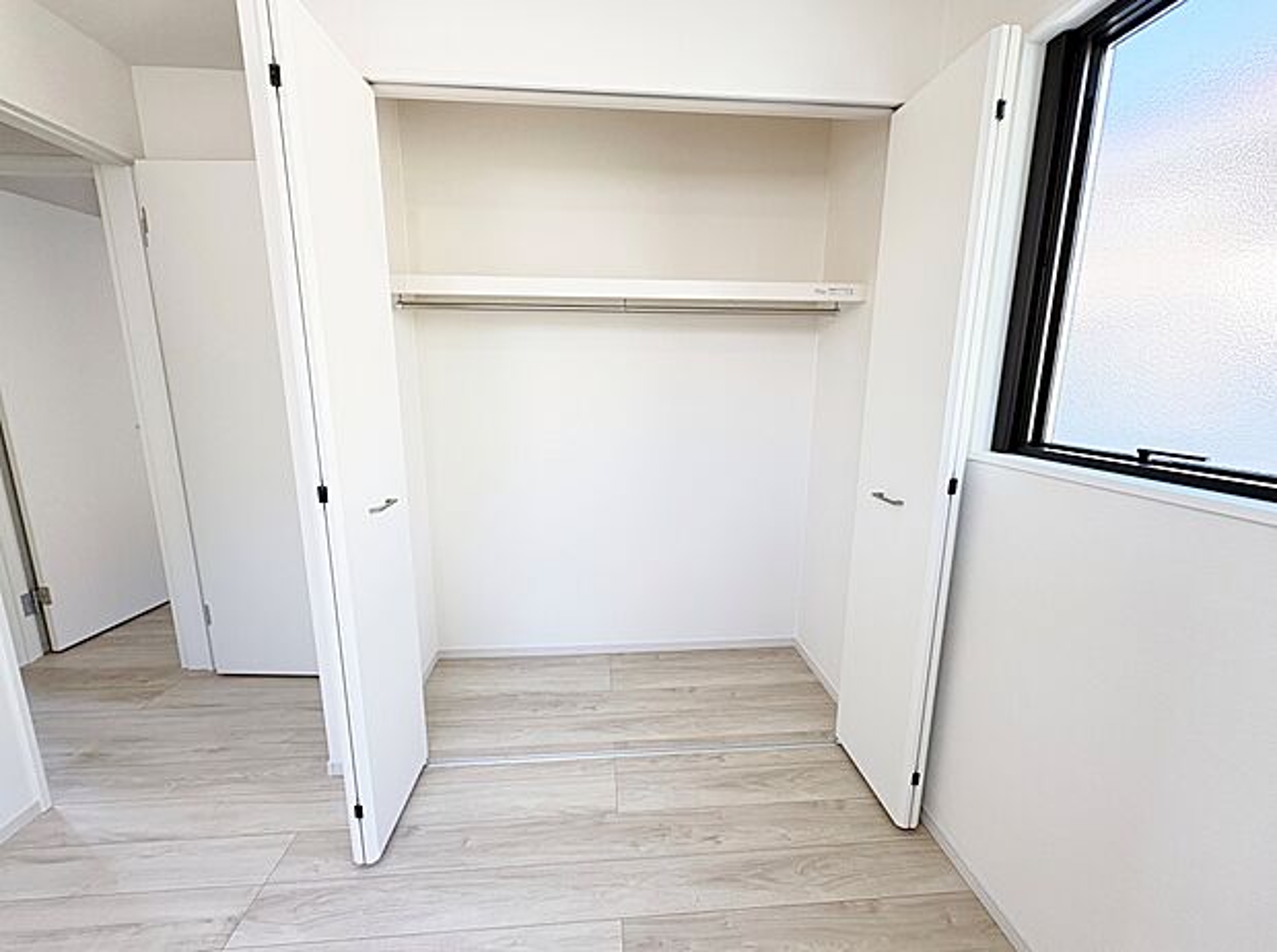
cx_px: 638
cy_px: 476
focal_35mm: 14
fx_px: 515
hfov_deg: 102.2
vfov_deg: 85.4
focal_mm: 2.22
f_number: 2.2
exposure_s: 1/99
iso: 200
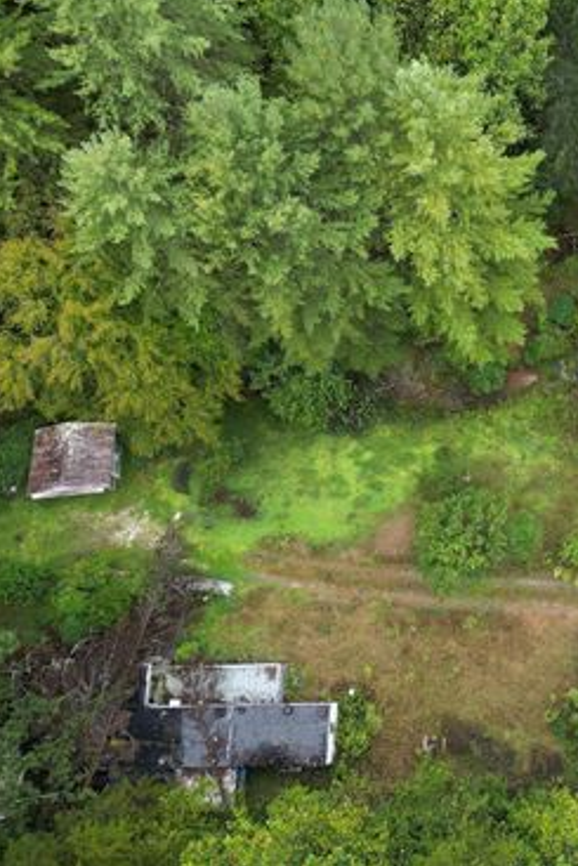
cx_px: 531
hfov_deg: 36.3
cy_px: 426
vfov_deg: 55.8
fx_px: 818
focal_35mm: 34
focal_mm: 6.72
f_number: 1.7
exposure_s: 1/180
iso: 100
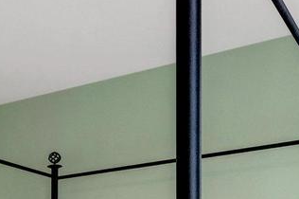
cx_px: -40
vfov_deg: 16.9
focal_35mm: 73
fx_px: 606
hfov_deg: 25.5
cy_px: 299
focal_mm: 16
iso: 1250
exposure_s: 1/100
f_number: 8
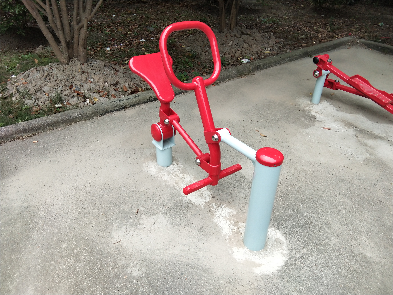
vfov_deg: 45.4
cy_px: 148
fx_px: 352
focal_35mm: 31
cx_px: 196
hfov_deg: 58.4
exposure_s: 1/186
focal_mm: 3.69
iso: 50
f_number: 2.2
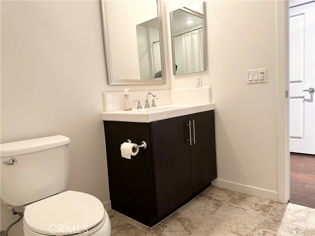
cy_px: 118
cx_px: 158
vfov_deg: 56.8
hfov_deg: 71.6
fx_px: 218
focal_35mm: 24
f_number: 1.78
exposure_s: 1/60
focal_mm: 6.86
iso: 250
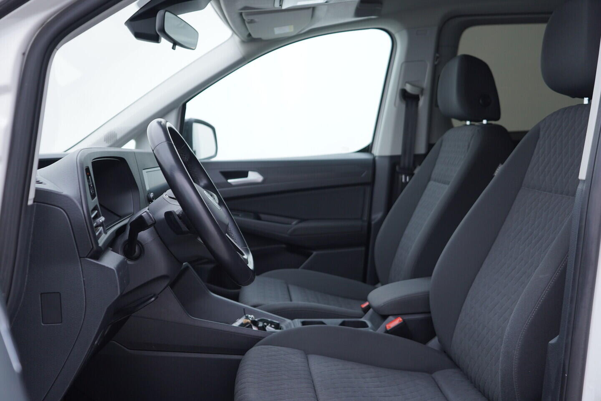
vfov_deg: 36.9
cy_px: 200
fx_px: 601
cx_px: 300
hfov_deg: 53.1
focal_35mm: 36
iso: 125
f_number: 3.2
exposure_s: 1/50
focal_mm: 24
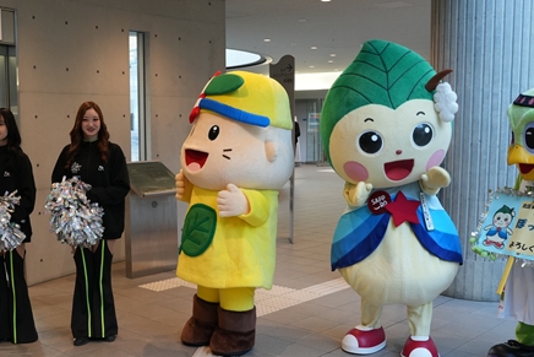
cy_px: 223
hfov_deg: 43.5
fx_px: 668
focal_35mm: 45
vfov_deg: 29.8
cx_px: 231
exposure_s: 1/30
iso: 1600
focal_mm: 28
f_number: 8
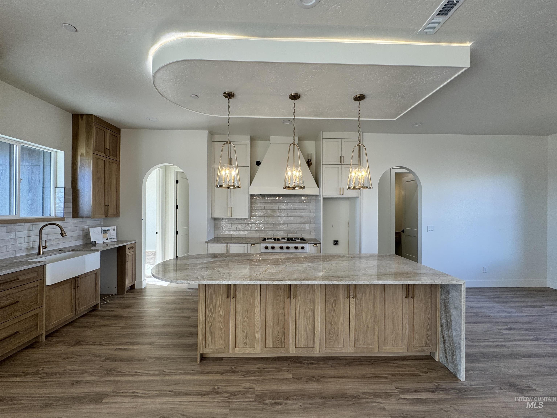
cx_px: 278
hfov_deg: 102.1
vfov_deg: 85.7
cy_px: 209
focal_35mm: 14
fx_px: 225
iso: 50
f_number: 2.2
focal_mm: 2.22
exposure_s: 1/120
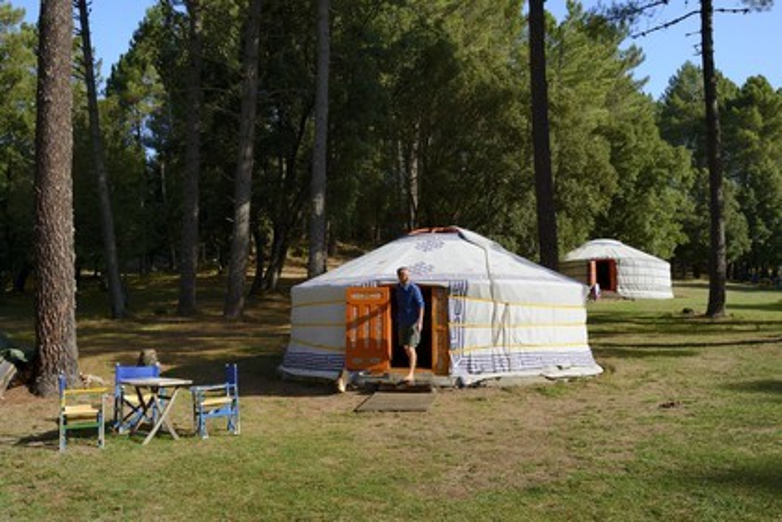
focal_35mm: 32
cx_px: 391
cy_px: 261
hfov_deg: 58.7
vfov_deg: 41.1
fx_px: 695
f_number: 10
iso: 200
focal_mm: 32
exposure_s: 1/250
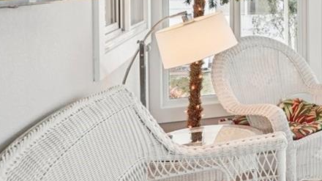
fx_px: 521
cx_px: 487
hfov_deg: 25.5
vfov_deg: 18.8
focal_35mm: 61
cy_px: -28
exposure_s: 1/100
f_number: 8
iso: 400
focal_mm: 16
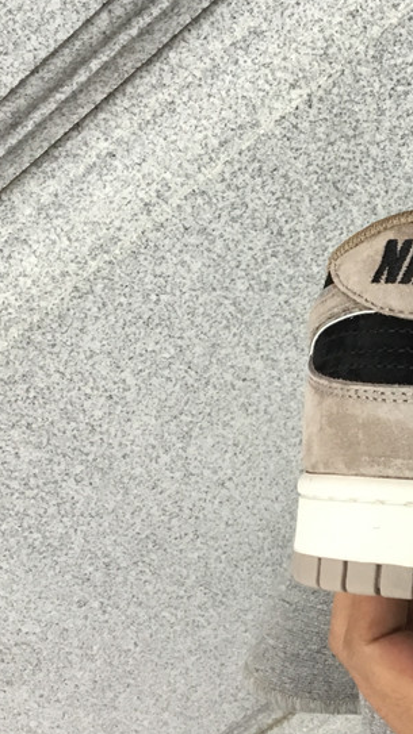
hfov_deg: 20.2
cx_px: 482
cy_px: 329
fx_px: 1091
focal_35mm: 56
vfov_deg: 37.2
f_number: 2.4
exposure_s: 1/33
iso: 50
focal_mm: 3.3
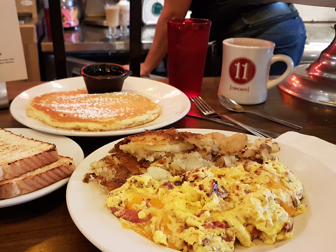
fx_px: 359
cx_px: 145
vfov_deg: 38.5
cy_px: 153
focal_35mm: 37
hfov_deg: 50.0
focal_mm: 4.2
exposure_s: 1/15
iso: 250
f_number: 1.7
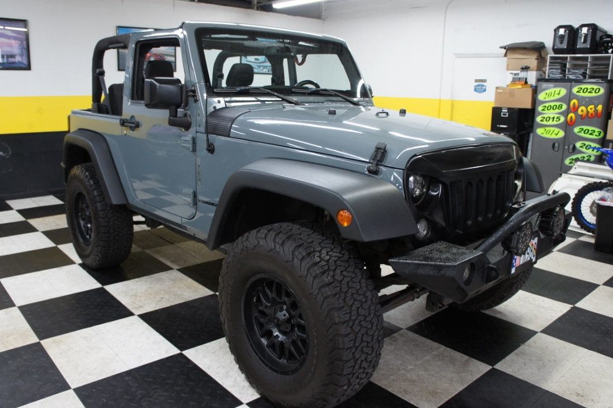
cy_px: 200
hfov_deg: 65.5
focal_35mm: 28
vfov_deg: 46.4
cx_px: 301
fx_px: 477
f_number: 3.5
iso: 400
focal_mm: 18
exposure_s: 1/30
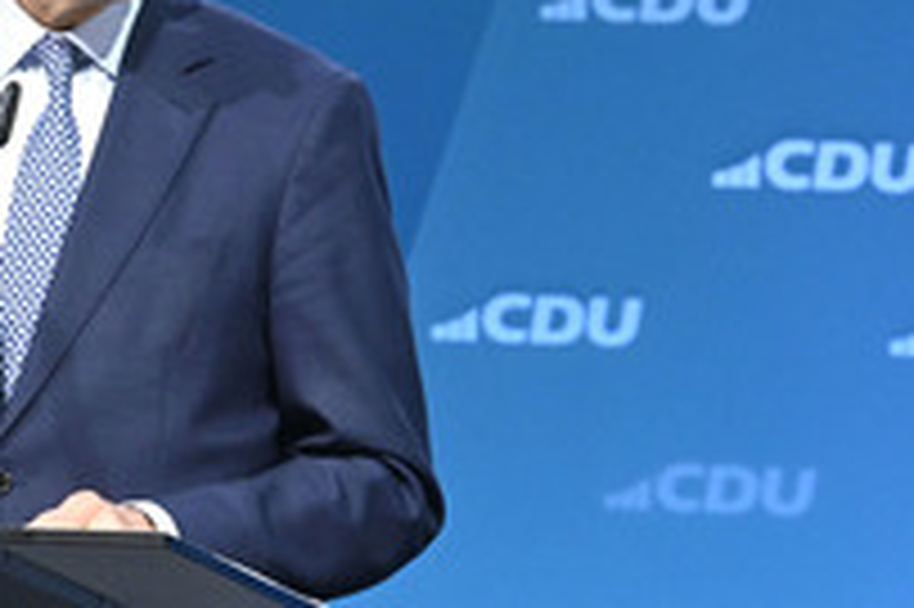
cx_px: -2
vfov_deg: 3.1
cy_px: 203
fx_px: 11289
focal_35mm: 445
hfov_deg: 4.6
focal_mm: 200
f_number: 6.3
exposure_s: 1/400
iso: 5000
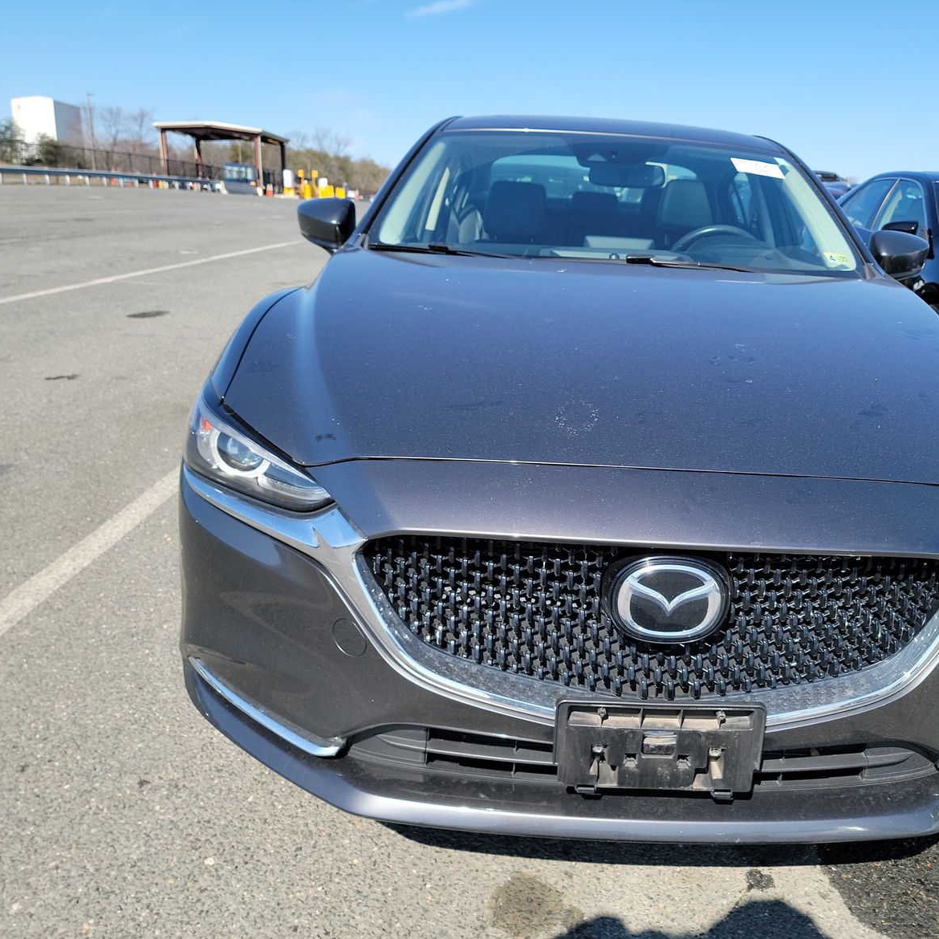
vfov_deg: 55.6
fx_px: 890
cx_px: 600
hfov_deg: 54.8
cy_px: 459
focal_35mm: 29
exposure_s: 1/554
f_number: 1.8
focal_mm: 6.7
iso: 50
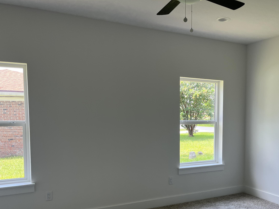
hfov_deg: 50.6
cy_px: 140
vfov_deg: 39.2
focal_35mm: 36
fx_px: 290
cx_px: 182
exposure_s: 1/166
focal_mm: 5.1
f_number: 1.6
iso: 50
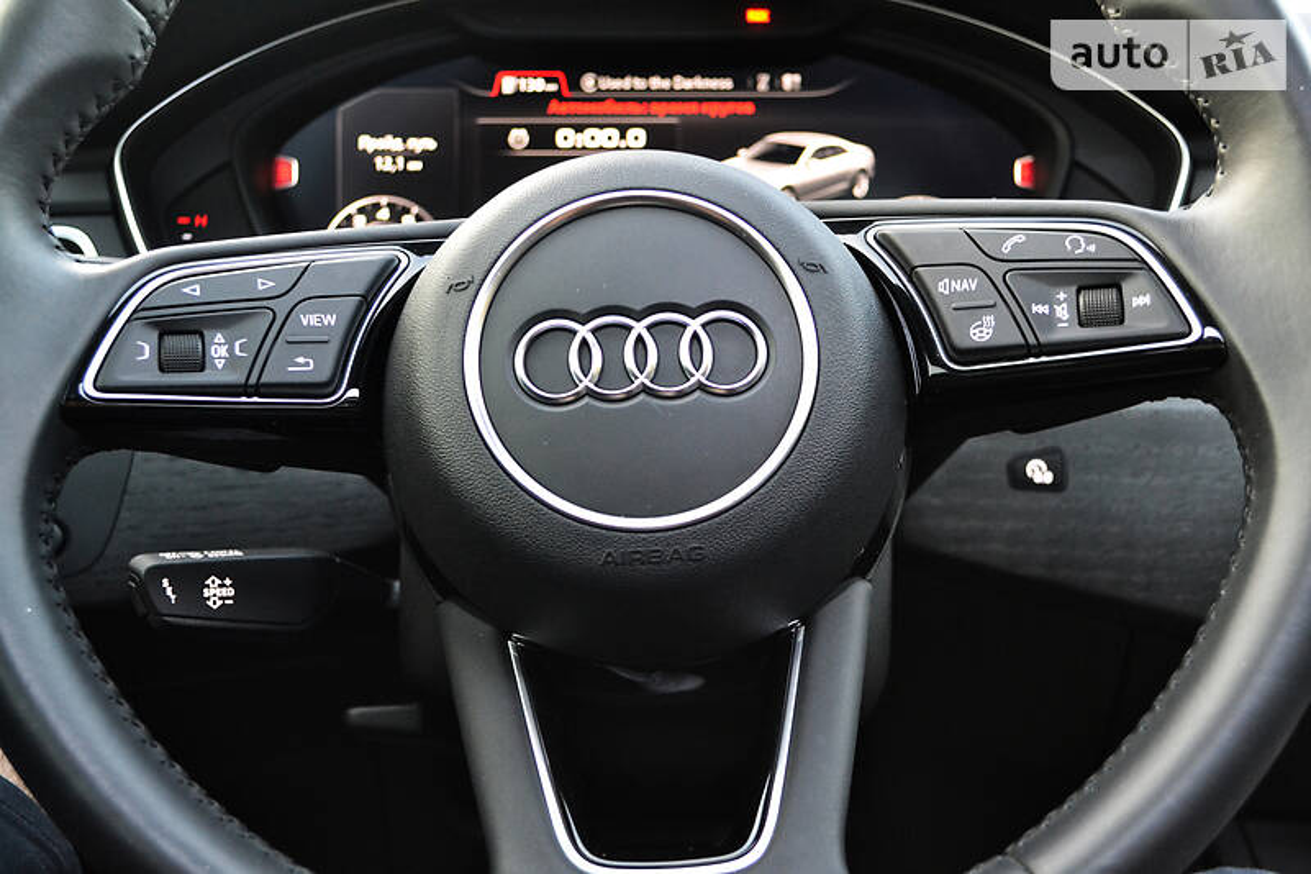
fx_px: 1857
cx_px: 656
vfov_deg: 26.5
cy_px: 437
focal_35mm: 51
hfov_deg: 38.9
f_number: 5
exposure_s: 1/15
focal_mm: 34
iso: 1800
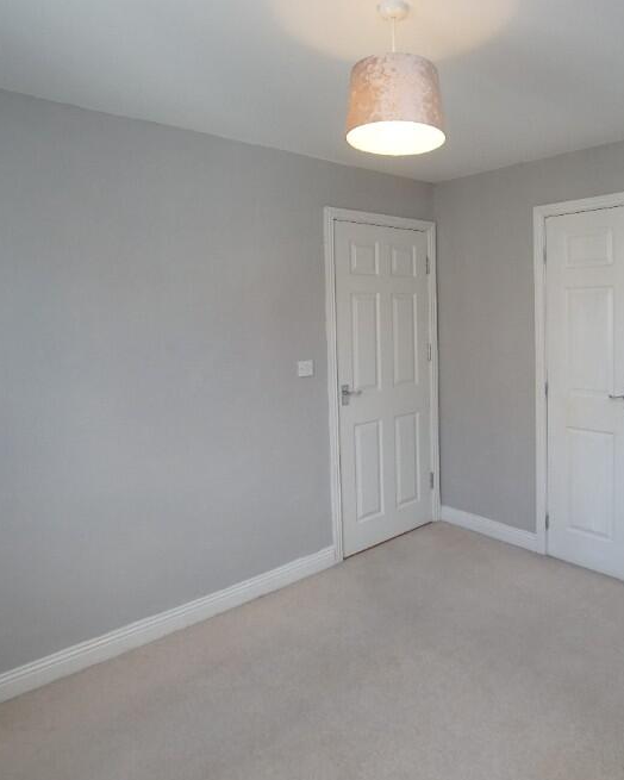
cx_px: 432
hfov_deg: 61.1
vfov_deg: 75.0
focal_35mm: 22
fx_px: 508
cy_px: 385
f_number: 4
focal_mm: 10
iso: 1250
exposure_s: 1/160
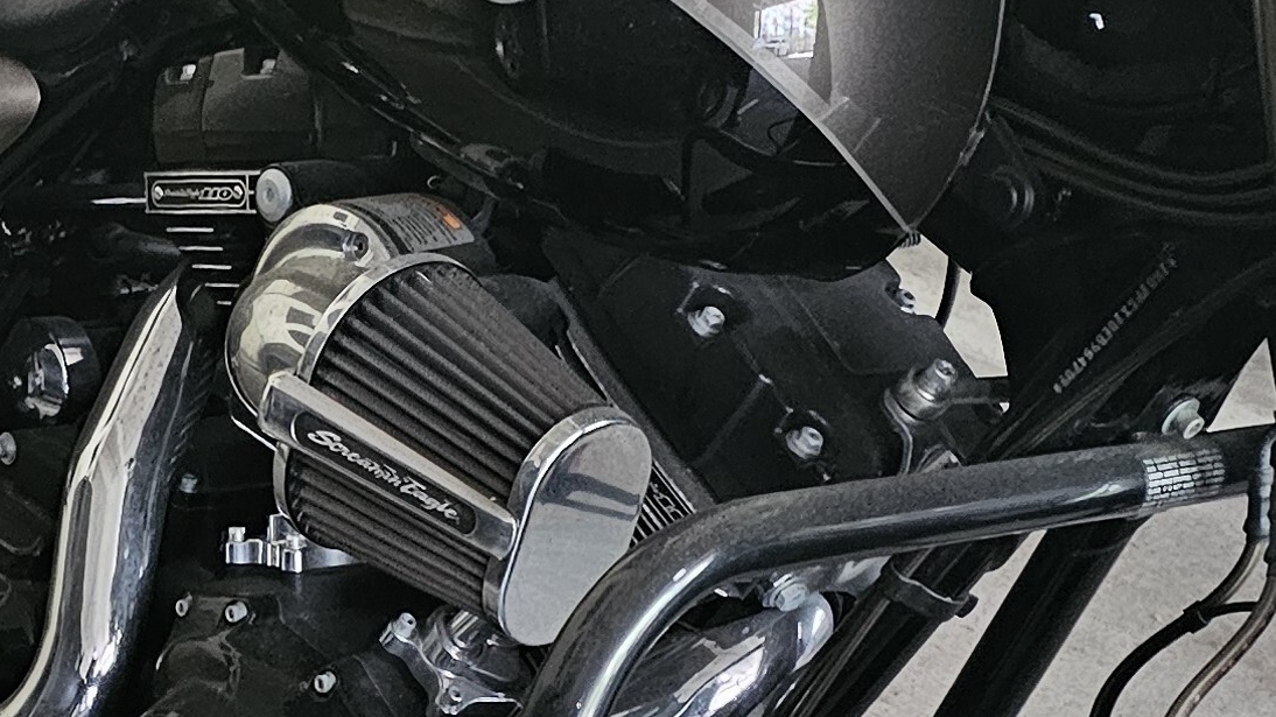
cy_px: 414
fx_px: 1218
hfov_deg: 54.2
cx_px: 424
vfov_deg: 32.8
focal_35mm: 36
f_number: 1.7
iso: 800
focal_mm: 6.3
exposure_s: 1/60
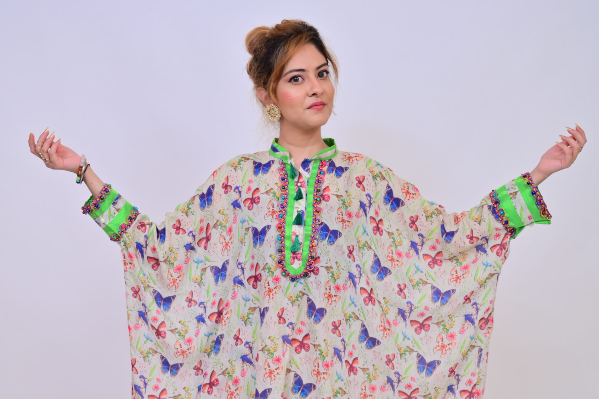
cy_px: 367
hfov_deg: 33.9
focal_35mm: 59
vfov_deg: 22.4
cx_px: 300
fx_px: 982
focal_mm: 39
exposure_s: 1/125
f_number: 5
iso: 200
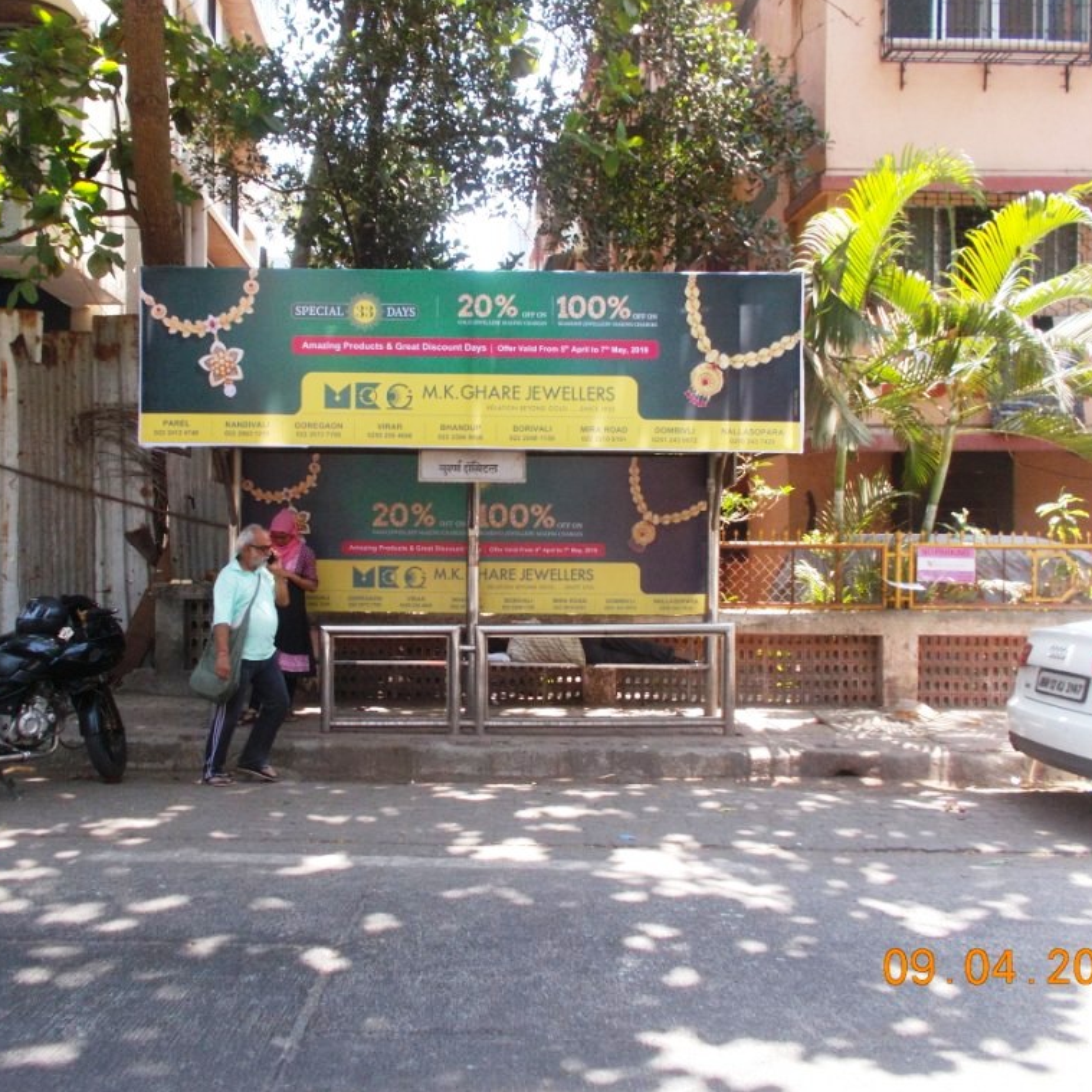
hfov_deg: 52.4
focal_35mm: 31
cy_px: 545
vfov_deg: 52.5
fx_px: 1106
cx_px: 491
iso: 200
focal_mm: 4.6
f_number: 3.2
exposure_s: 1/250
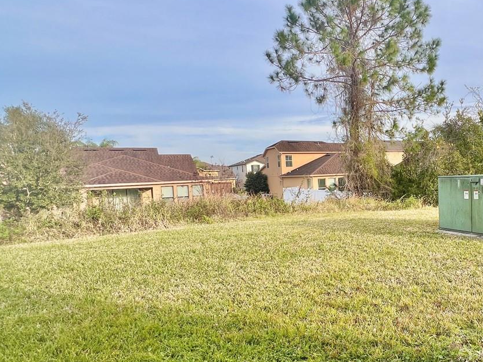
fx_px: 349
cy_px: 191
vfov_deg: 54.8
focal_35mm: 25
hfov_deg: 61.2
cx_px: 413
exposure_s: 1/528
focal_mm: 1.57
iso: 32
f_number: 1.8
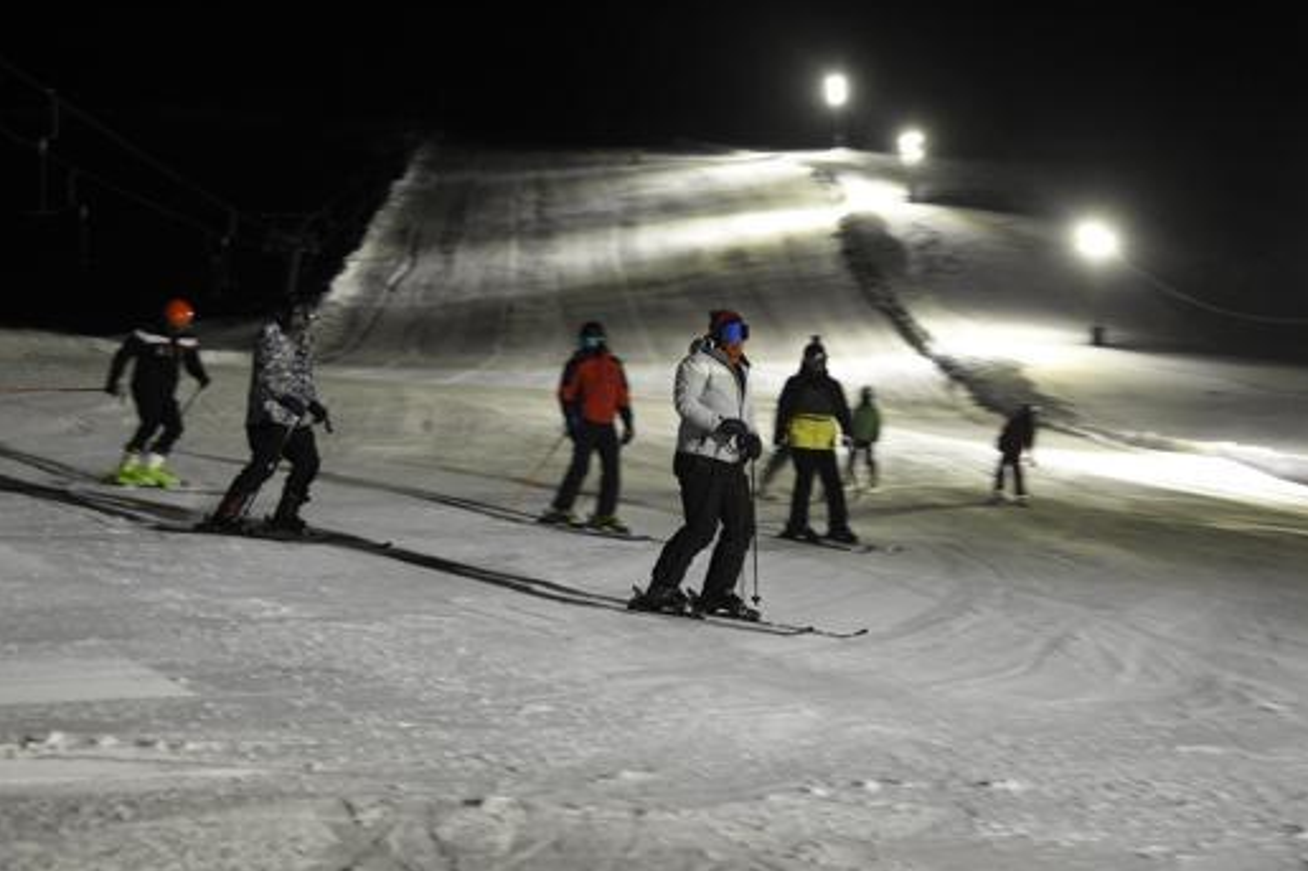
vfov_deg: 23.4
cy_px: 432
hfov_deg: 34.5
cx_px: 662
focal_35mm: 58
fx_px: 2107
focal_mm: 38
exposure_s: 1/100
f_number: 5
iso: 2500
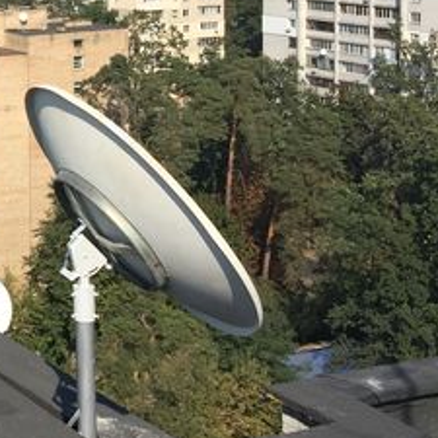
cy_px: 23
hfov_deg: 16.8
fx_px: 1303
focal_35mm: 91
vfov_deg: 18.7
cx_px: -276
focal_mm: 4.15
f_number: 2.2
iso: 32
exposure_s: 1/1980
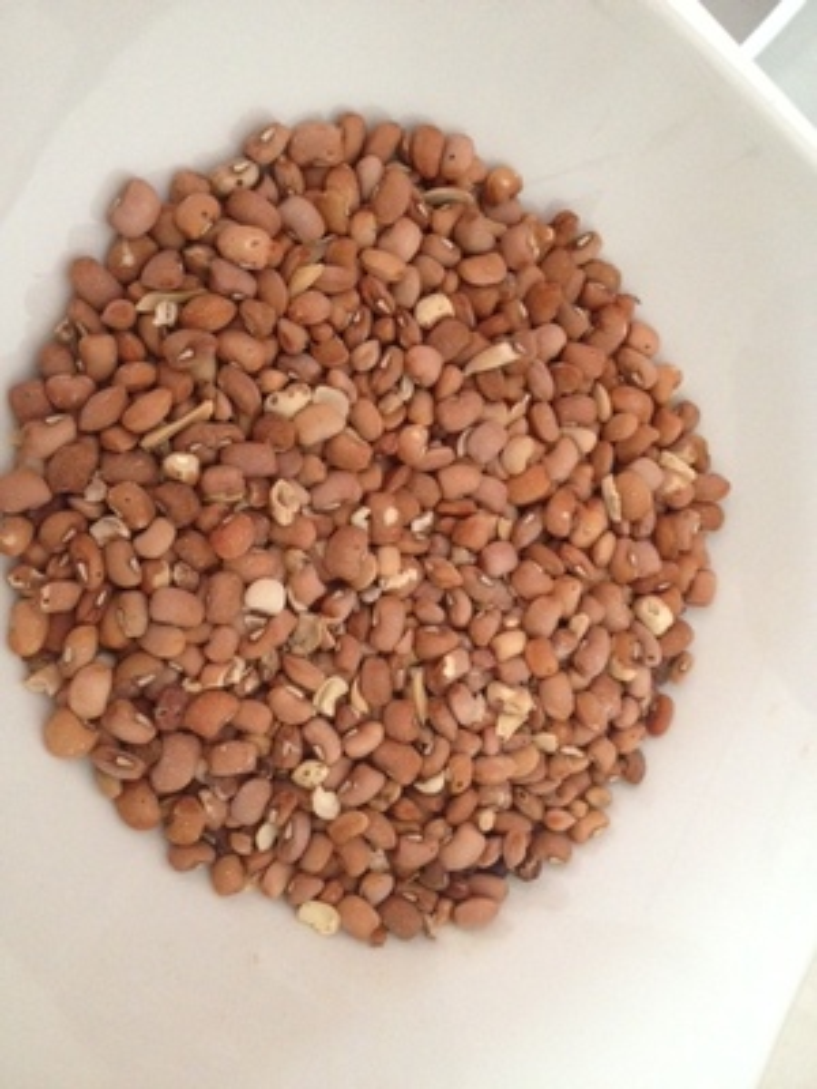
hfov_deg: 40.7
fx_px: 1101
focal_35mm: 35
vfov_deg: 52.6
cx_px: 408
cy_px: 544
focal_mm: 4.28
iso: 500
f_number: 2.4
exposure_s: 1/15
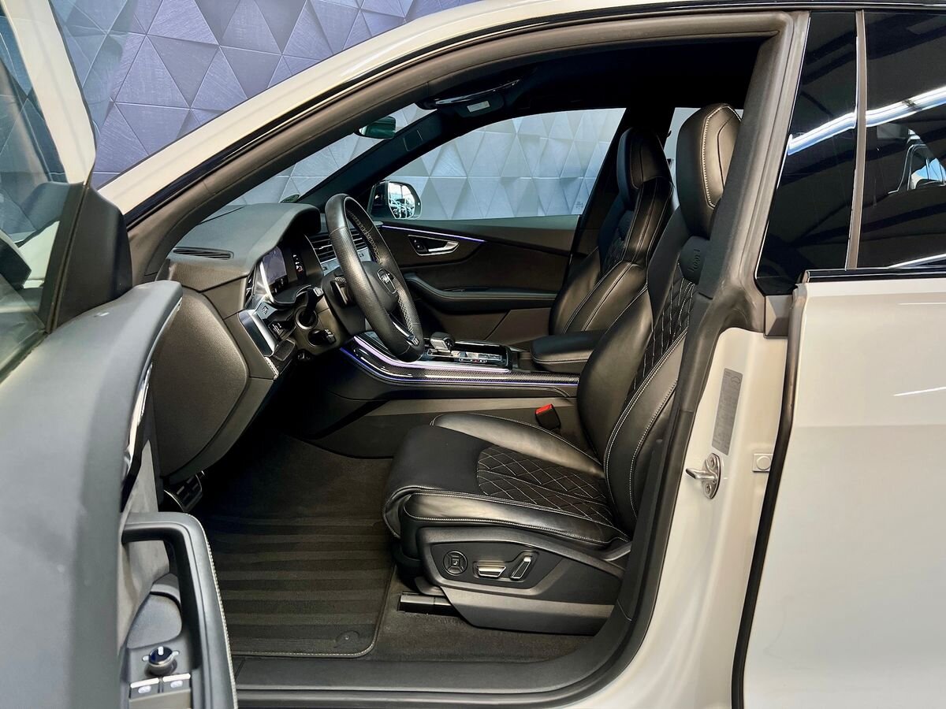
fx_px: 711
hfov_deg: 67.3
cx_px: 473
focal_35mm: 26
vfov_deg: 53.1
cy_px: 354
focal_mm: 5.7
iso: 125
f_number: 1.5
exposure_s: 1/101
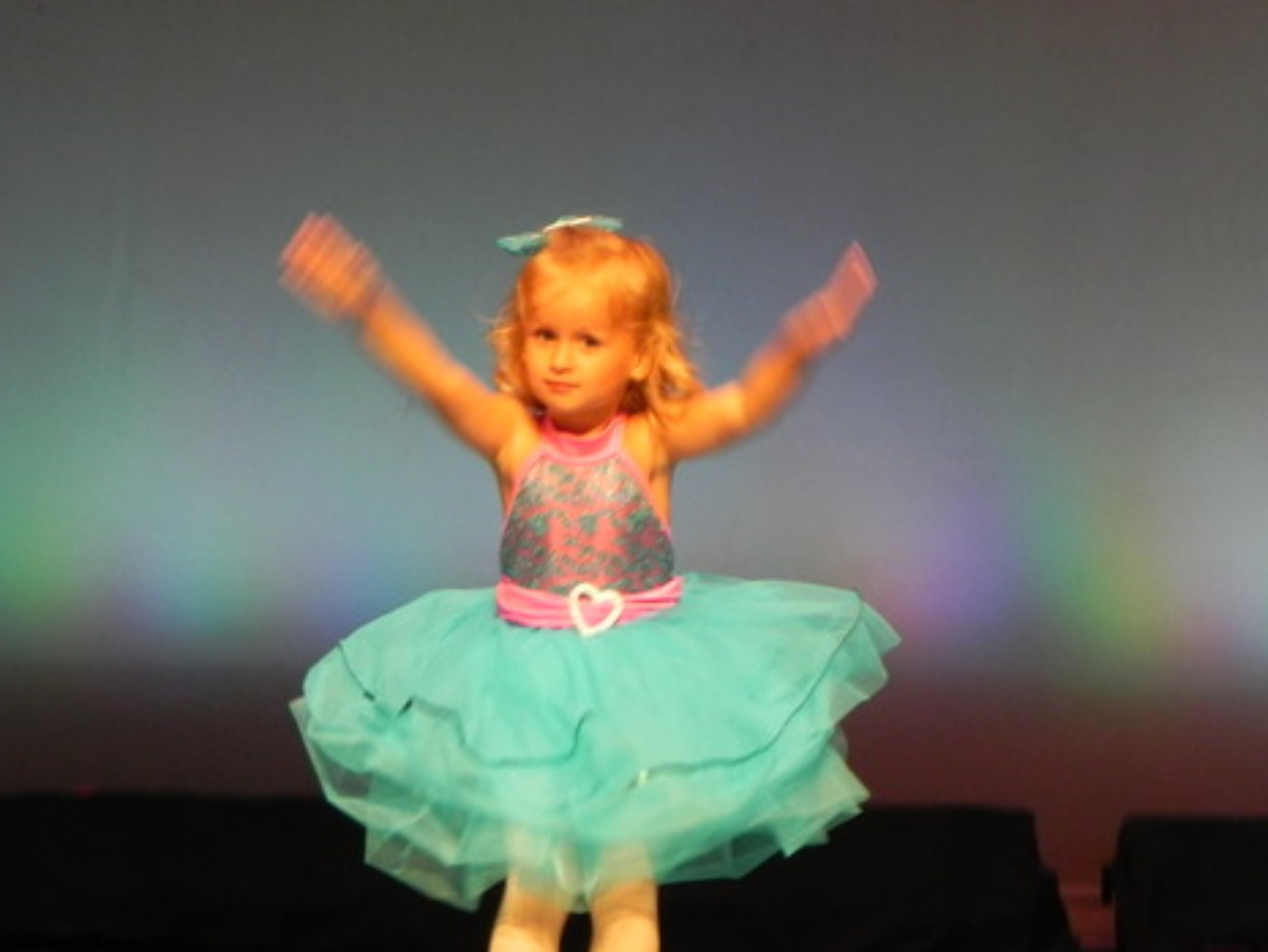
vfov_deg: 7.5
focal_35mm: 198
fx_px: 7255
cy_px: 608
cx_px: 540
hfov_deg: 10.0
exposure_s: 1/30
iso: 397
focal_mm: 25.7
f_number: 4.5
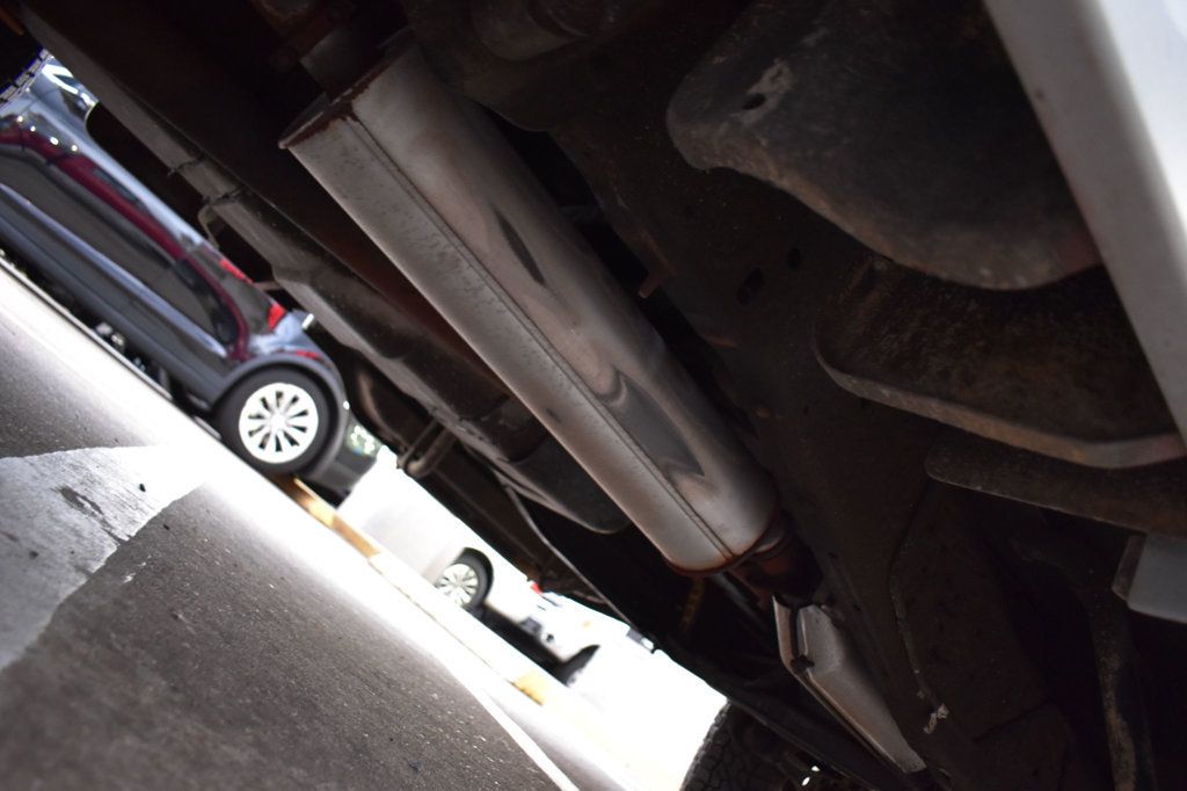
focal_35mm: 27
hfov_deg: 67.4
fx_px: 890
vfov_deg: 47.9
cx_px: 594
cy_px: 396
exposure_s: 1/6
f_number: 3.5
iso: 1600
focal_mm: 18
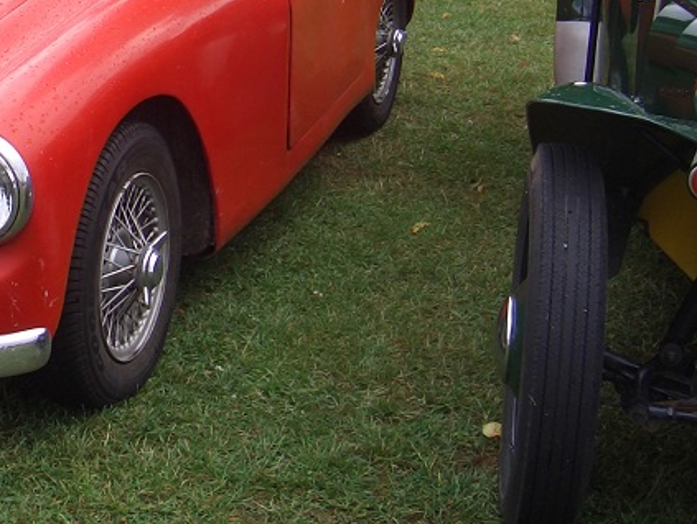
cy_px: 53
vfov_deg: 17.1
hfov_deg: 22.0
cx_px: -26
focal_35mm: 85
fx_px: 1713
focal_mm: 8
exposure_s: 1/160
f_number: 4.8
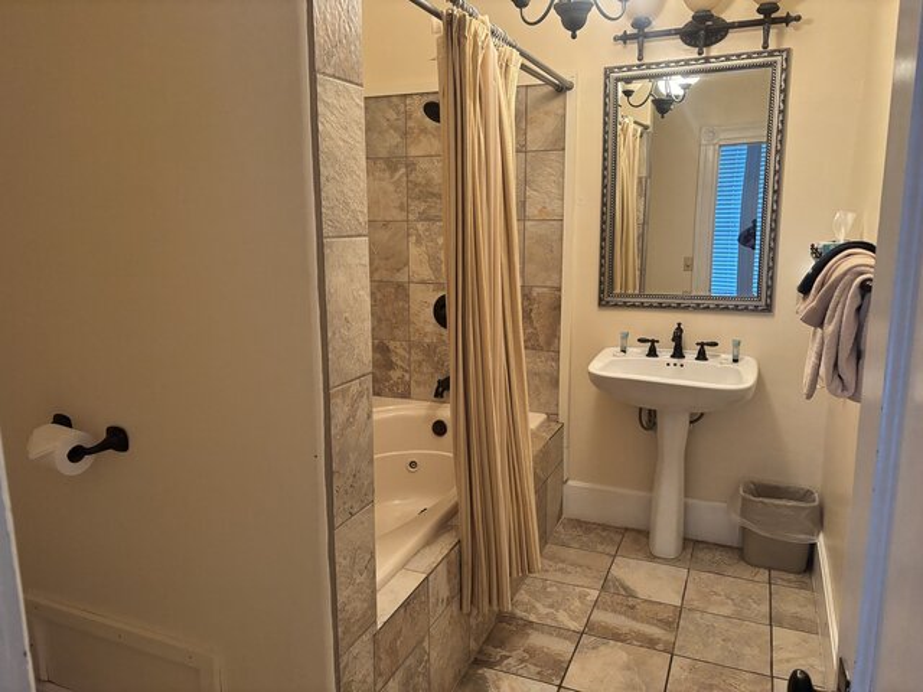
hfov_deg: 67.3
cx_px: 462
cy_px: 346
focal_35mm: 26
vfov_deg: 53.1
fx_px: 693
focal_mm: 5.96
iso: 400
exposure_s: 1/40
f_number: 1.6
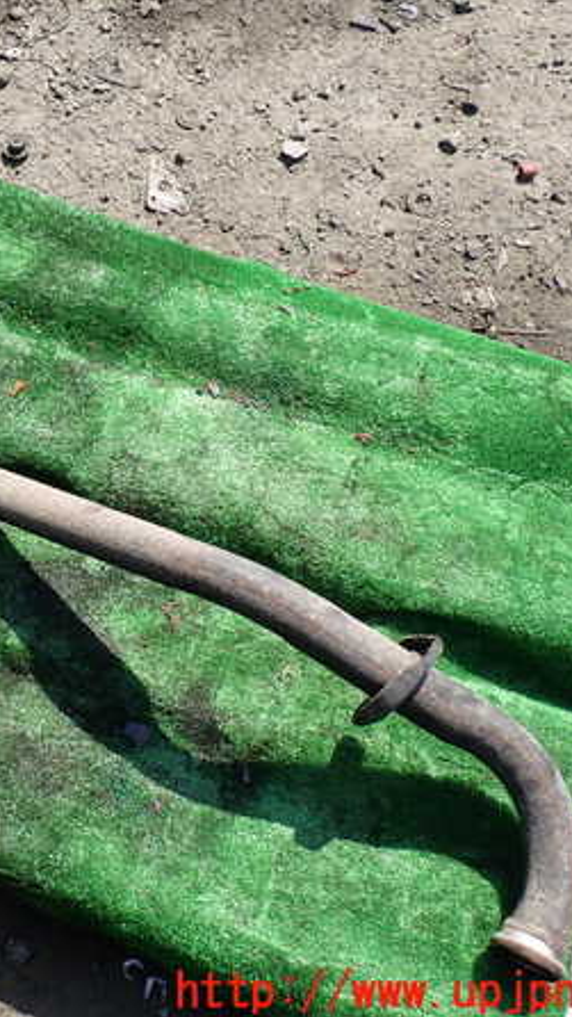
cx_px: 7
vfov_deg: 46.4
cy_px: 508
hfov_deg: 25.8
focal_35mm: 44
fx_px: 1186
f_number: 3.2
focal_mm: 5.4
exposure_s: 1/500
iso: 100
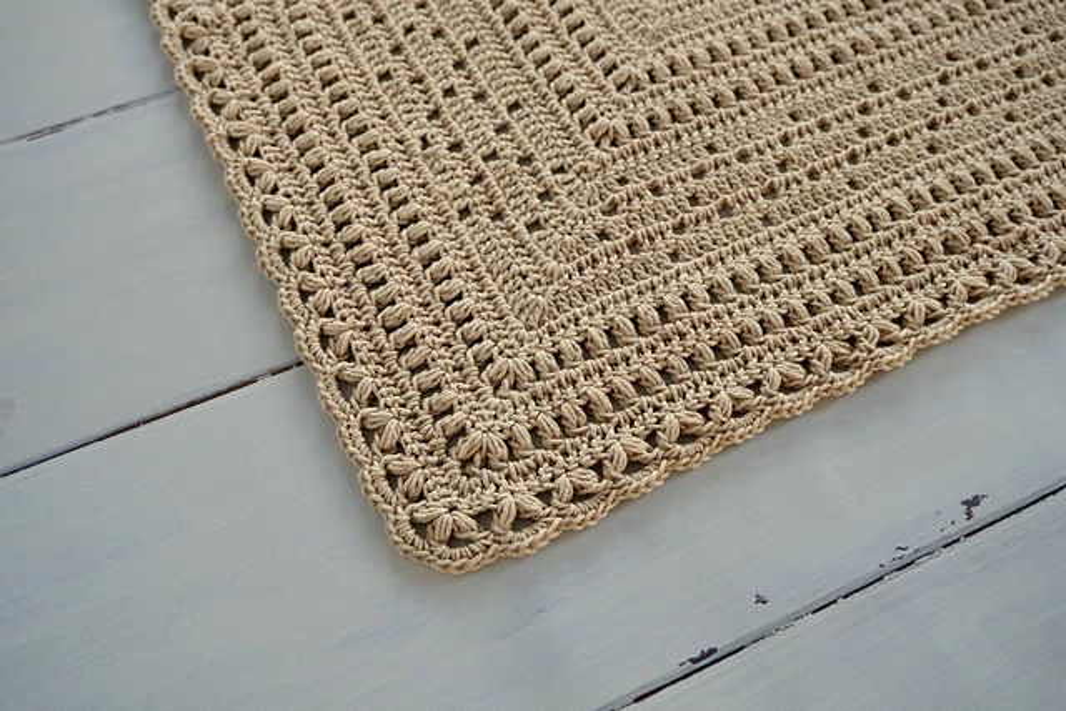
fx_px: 1037
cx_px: 533
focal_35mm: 35
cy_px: 356
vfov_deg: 37.9
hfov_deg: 54.4
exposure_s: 1/100
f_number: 4
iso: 1600
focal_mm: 23.5
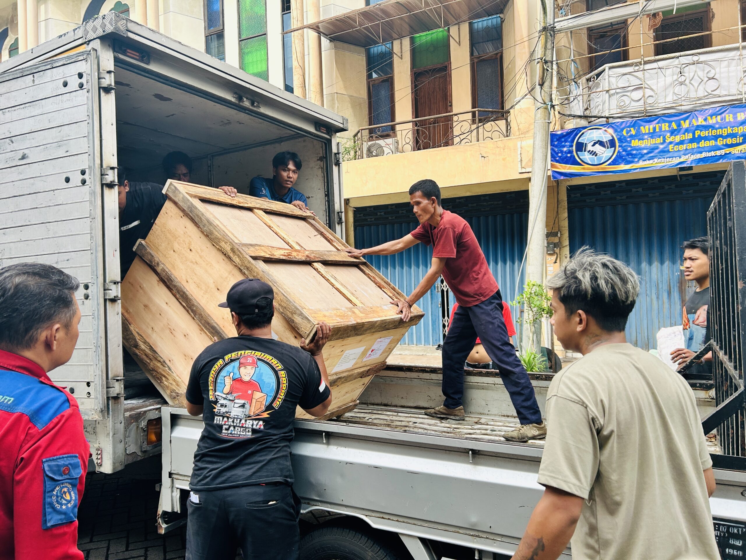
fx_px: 560
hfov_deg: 67.3
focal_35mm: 26
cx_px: 373
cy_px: 280
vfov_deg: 53.1
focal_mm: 5.7
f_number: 1.5
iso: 50
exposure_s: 1/780
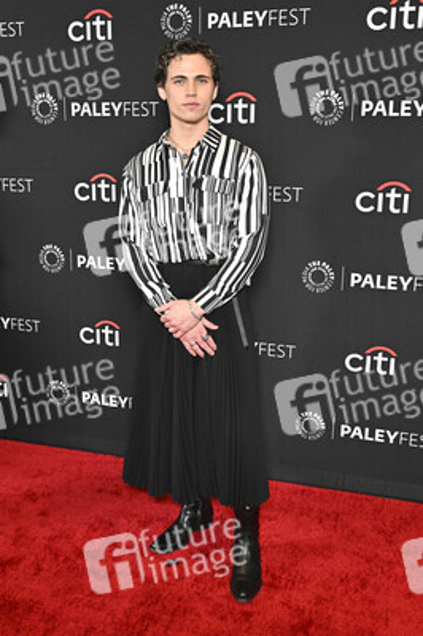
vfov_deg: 51.9
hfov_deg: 35.9
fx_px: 653
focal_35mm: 37
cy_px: 318
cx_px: 212
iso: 2500
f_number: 5.6
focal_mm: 37
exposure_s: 1/250
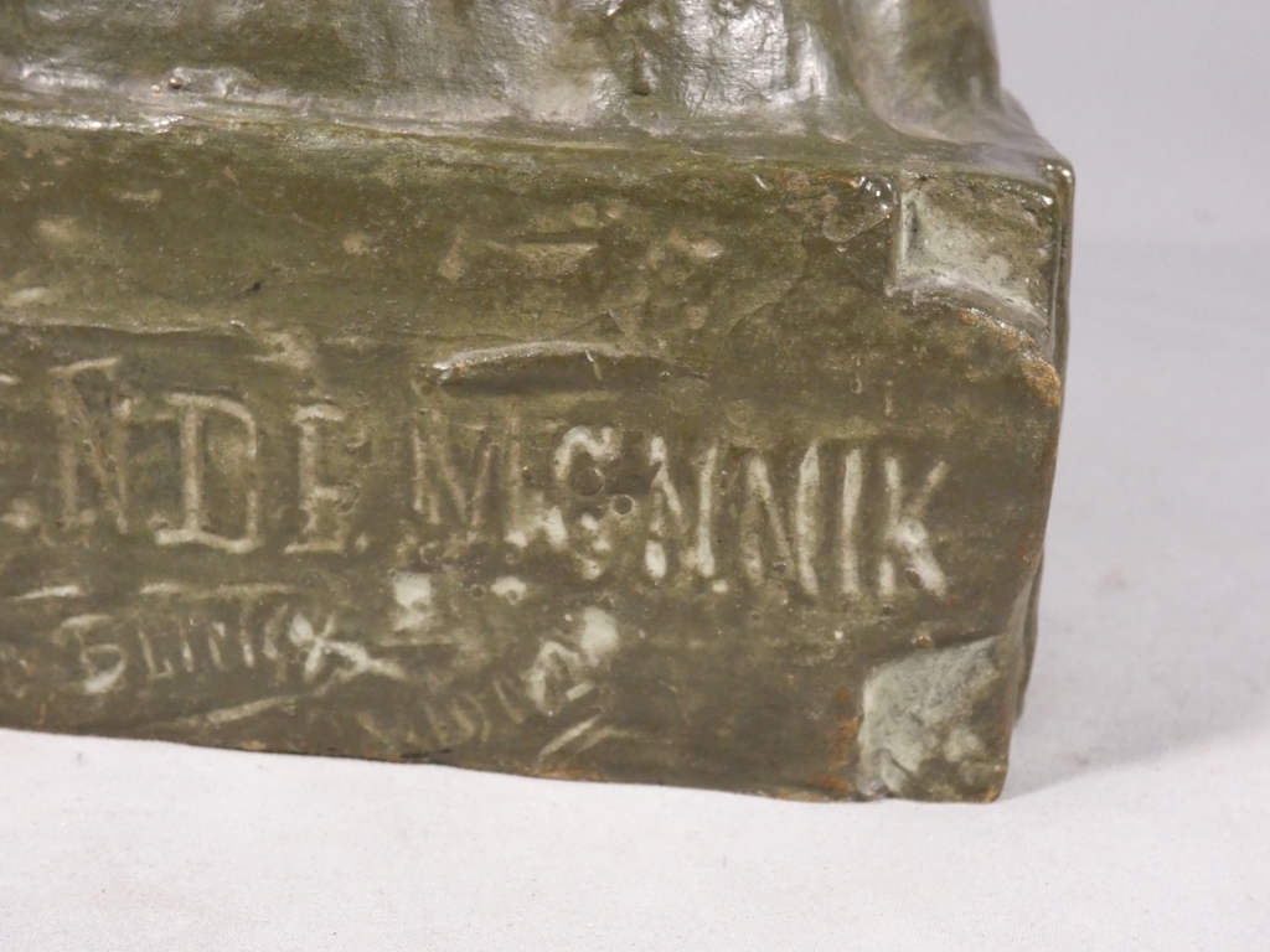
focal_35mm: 53
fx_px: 1944
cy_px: 476
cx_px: 635
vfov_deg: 27.5
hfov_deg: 36.2
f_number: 3.9
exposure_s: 1/125
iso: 640
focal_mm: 9.5
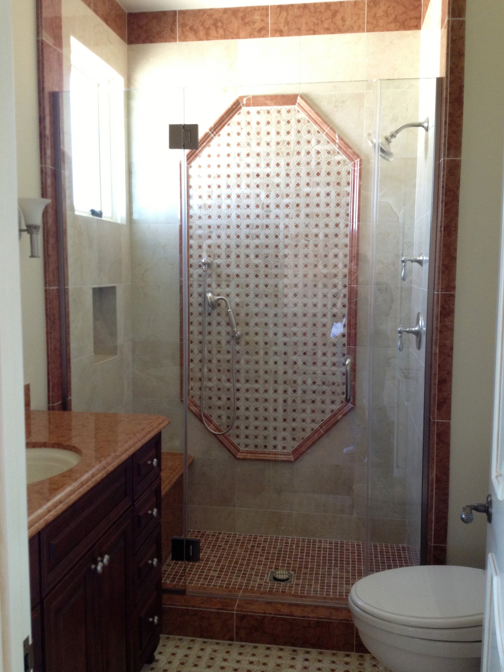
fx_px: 680
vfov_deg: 52.6
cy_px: 336
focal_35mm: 35
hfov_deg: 40.7
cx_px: 252
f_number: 2.4
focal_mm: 4.28
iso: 125
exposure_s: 1/20
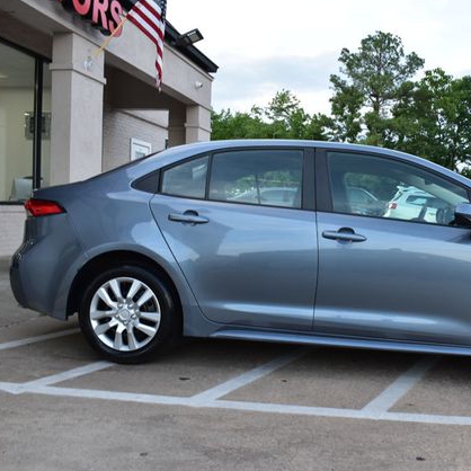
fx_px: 600
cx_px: 353
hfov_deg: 41.6
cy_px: 232
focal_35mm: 39
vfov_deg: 42.8
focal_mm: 20
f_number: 8
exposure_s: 1/60
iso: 400
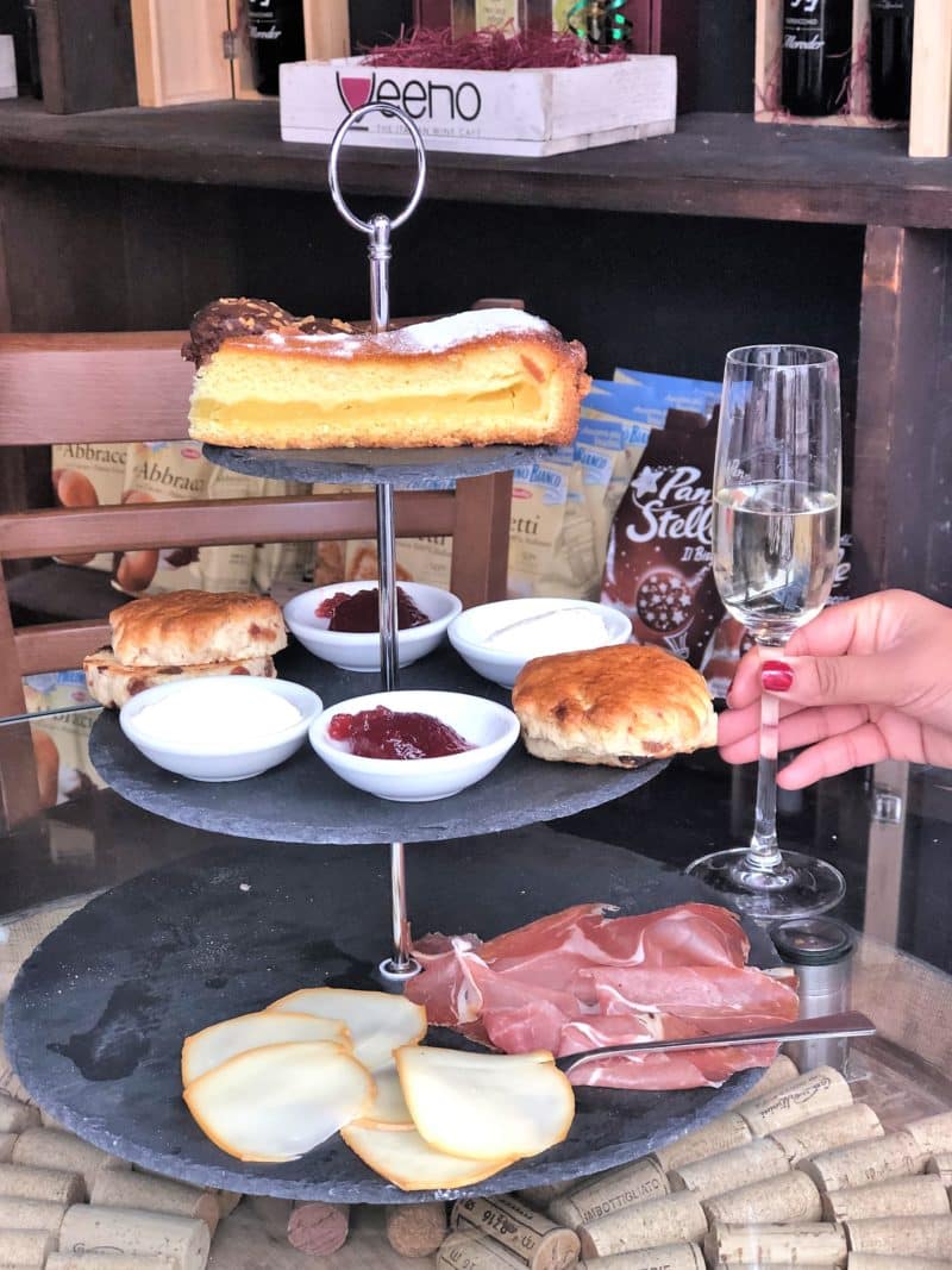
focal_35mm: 57
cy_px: 635
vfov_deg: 33.8
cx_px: 476
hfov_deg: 25.7
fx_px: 2091
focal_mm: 6.6
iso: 64
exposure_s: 1/33
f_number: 2.8
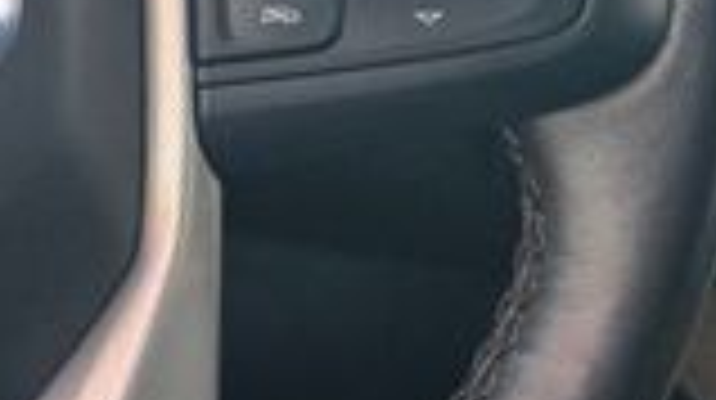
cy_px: -72
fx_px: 1915
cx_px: -306
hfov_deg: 19.0
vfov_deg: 11.7
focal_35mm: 101
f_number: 1.8
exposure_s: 1/180
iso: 125
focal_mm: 5.4
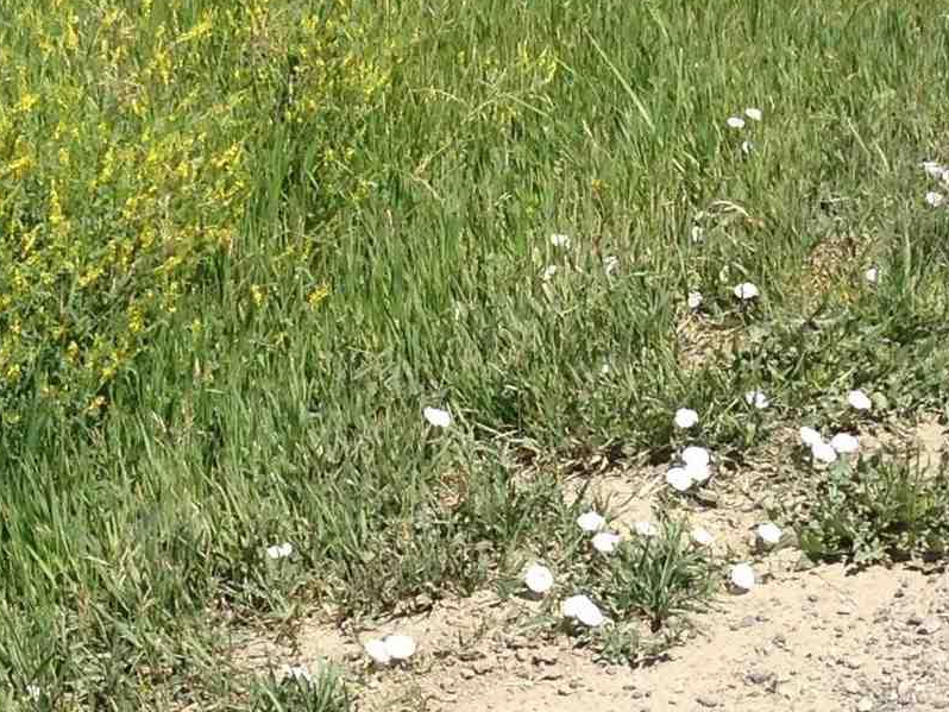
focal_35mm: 127
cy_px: 65
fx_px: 3483
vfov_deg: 11.6
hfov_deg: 15.4
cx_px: 744
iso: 50
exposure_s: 1/1642
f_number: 2.4
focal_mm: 4.12
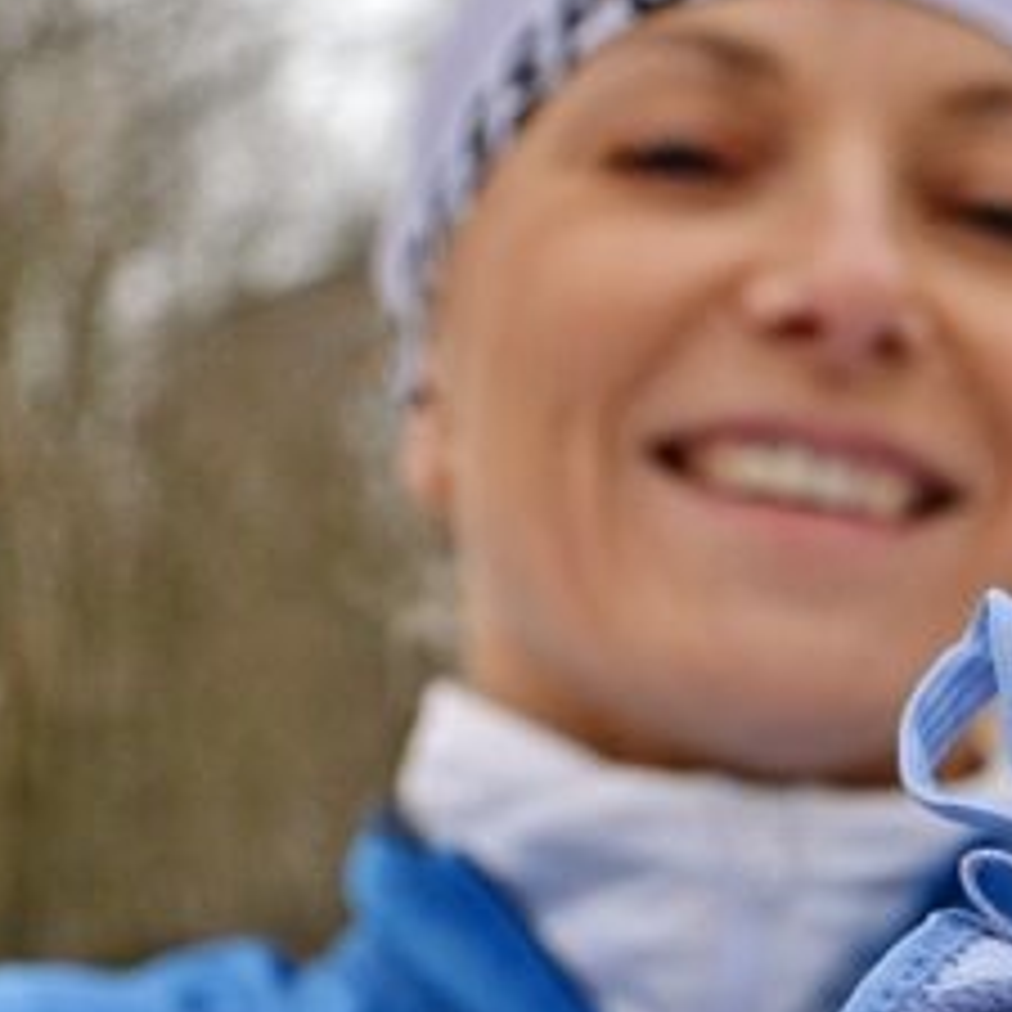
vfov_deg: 10.0
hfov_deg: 10.0
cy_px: 1077
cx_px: 958
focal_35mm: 174
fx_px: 5755
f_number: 4.5
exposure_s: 1/1000
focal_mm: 30
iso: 400
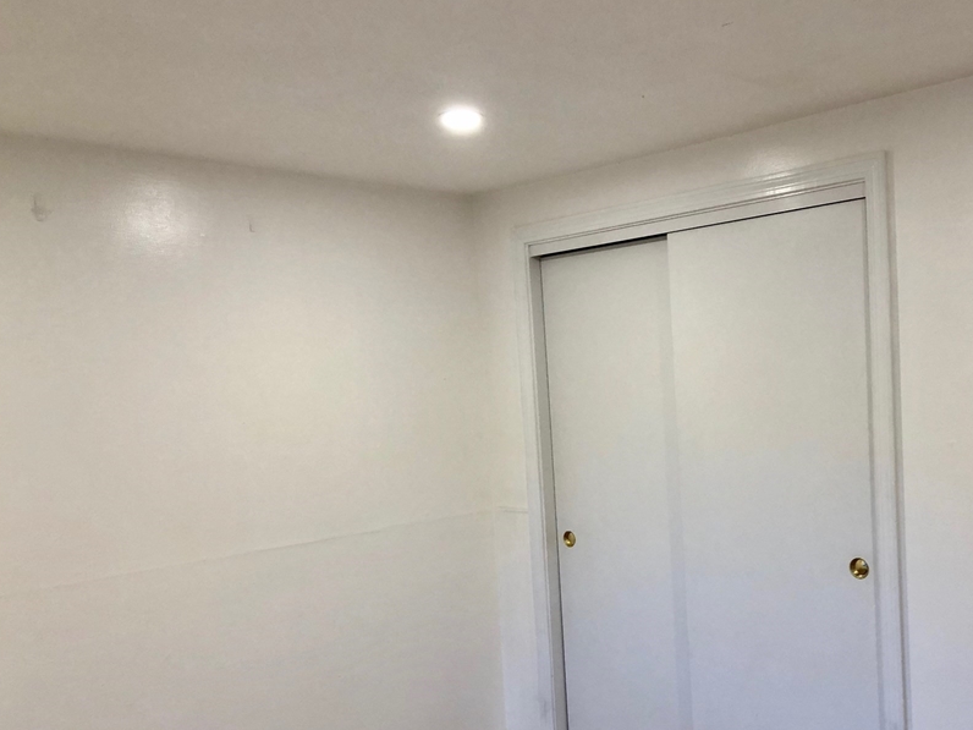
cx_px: 598
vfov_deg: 39.5
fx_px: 1012
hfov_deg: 50.9
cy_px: 444
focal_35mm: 36
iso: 32
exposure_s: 1/30
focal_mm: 4
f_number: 1.8
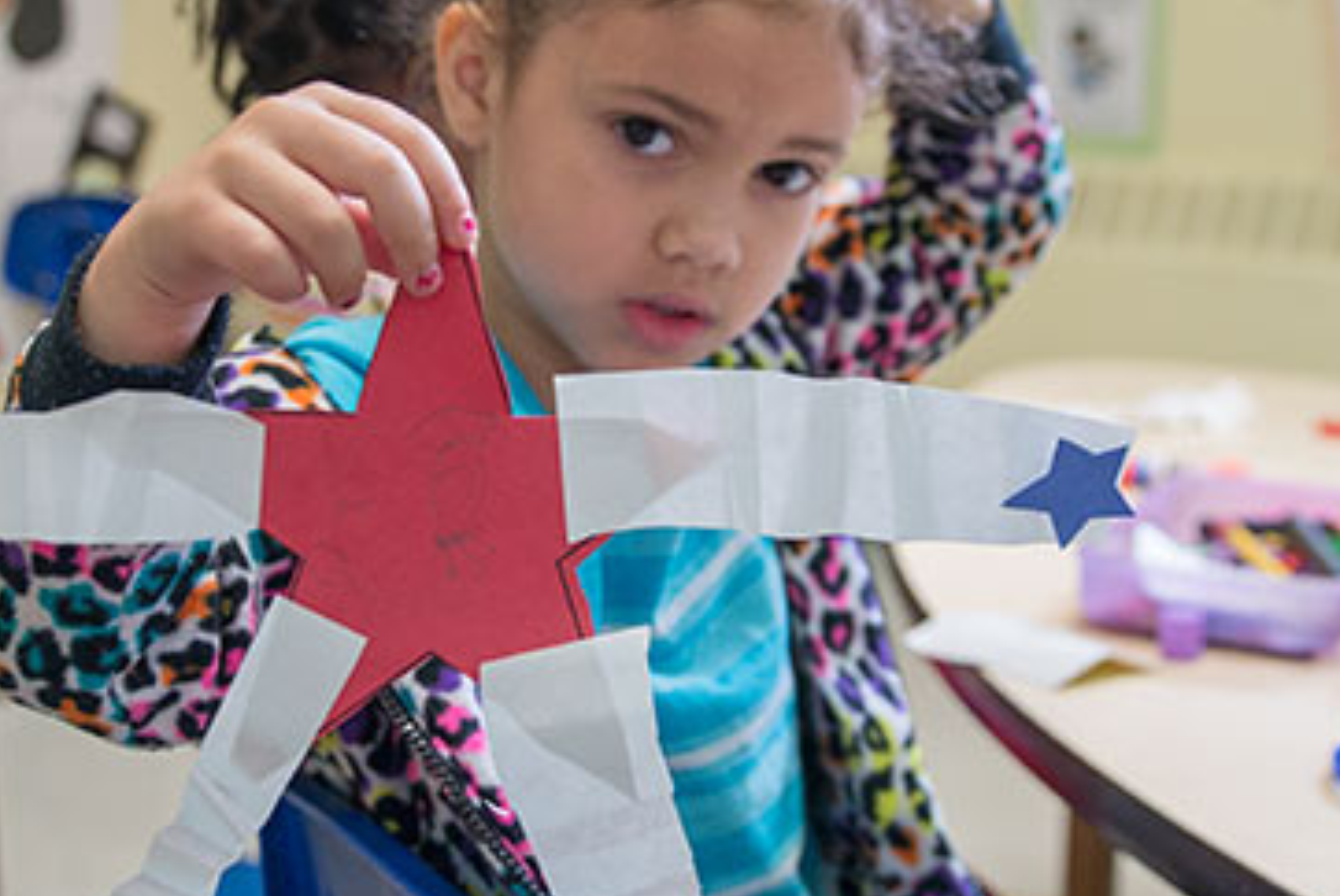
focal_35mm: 48
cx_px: 740
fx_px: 1788
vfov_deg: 28.1
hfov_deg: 41.0
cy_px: 387
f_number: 3.3
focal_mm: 30
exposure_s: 1/180
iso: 1250
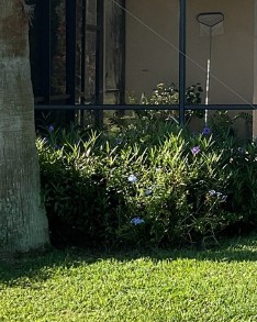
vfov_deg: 19.2
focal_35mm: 99
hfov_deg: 13.5
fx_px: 942
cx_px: 500
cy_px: 68
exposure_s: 1/944
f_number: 1.8
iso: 16
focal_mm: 3
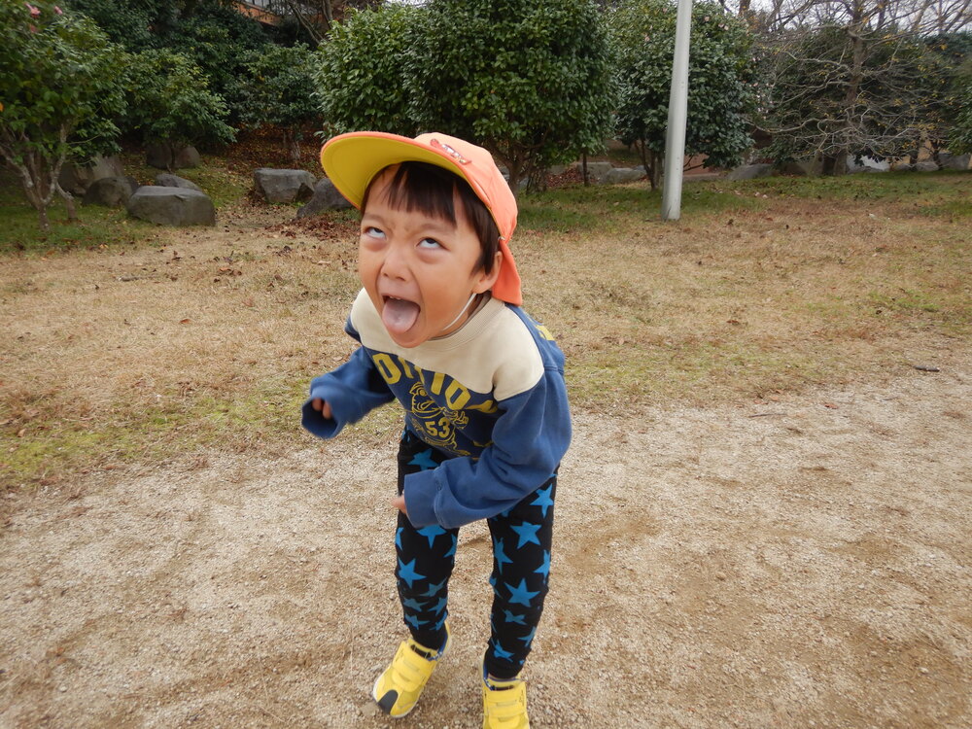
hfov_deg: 71.6
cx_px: 486
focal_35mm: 24
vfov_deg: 56.8
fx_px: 674
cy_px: 364
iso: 125
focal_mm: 4.3
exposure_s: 1/400
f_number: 2.8
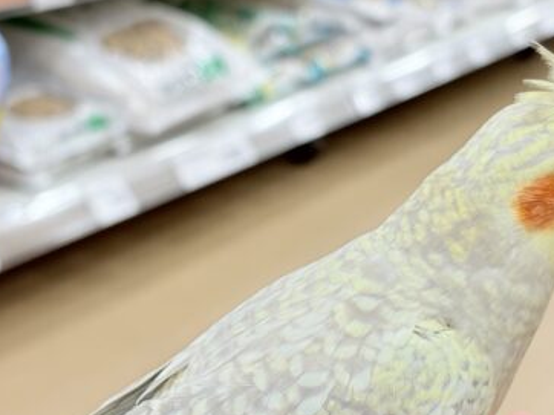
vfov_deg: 16.0
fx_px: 1471
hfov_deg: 21.2
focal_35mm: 92
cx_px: 378
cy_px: 288
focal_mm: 5.96
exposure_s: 1/50
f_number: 1.6
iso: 50
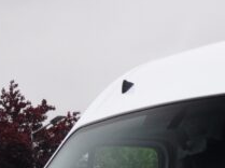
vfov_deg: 7.2
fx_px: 1285
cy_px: 345
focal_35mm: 198
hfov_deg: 9.8
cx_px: 277
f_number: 7.1
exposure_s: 1/200
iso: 500
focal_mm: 28
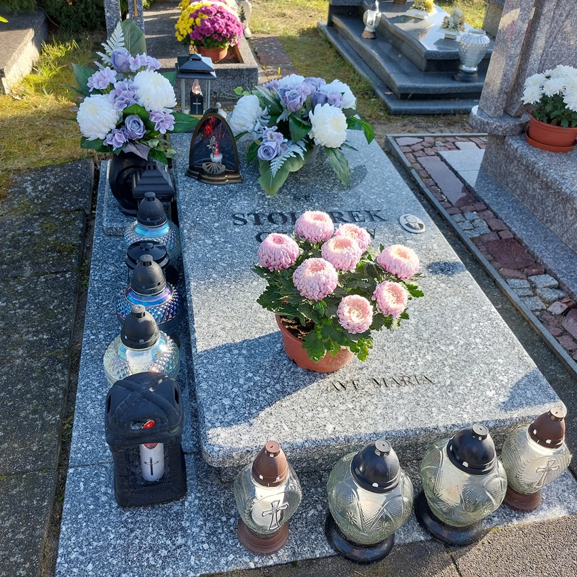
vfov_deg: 54.0
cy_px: 275
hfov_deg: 54.0
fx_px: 566
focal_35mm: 30
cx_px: 284
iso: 25
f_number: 1.8
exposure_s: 1/175
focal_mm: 5.23
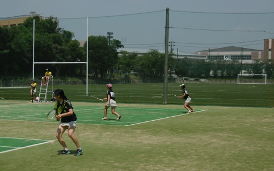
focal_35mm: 73
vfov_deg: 17.8
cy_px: 99
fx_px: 545
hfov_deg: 28.2
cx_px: 136
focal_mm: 12.1
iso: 100
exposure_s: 1/200
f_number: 4.4
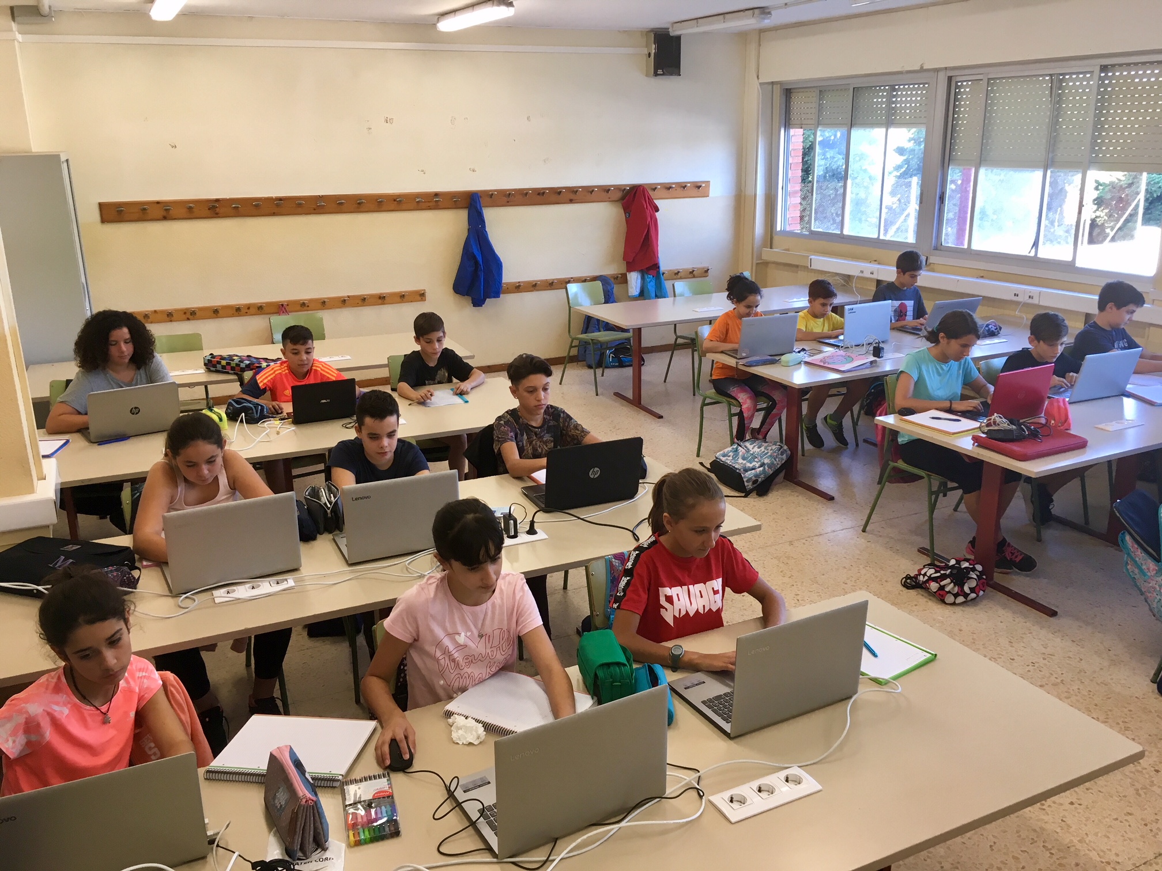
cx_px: 581
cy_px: 436
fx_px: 973
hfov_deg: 61.7
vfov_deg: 48.2
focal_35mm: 29
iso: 25
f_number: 2.2
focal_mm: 4.15
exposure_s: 1/33
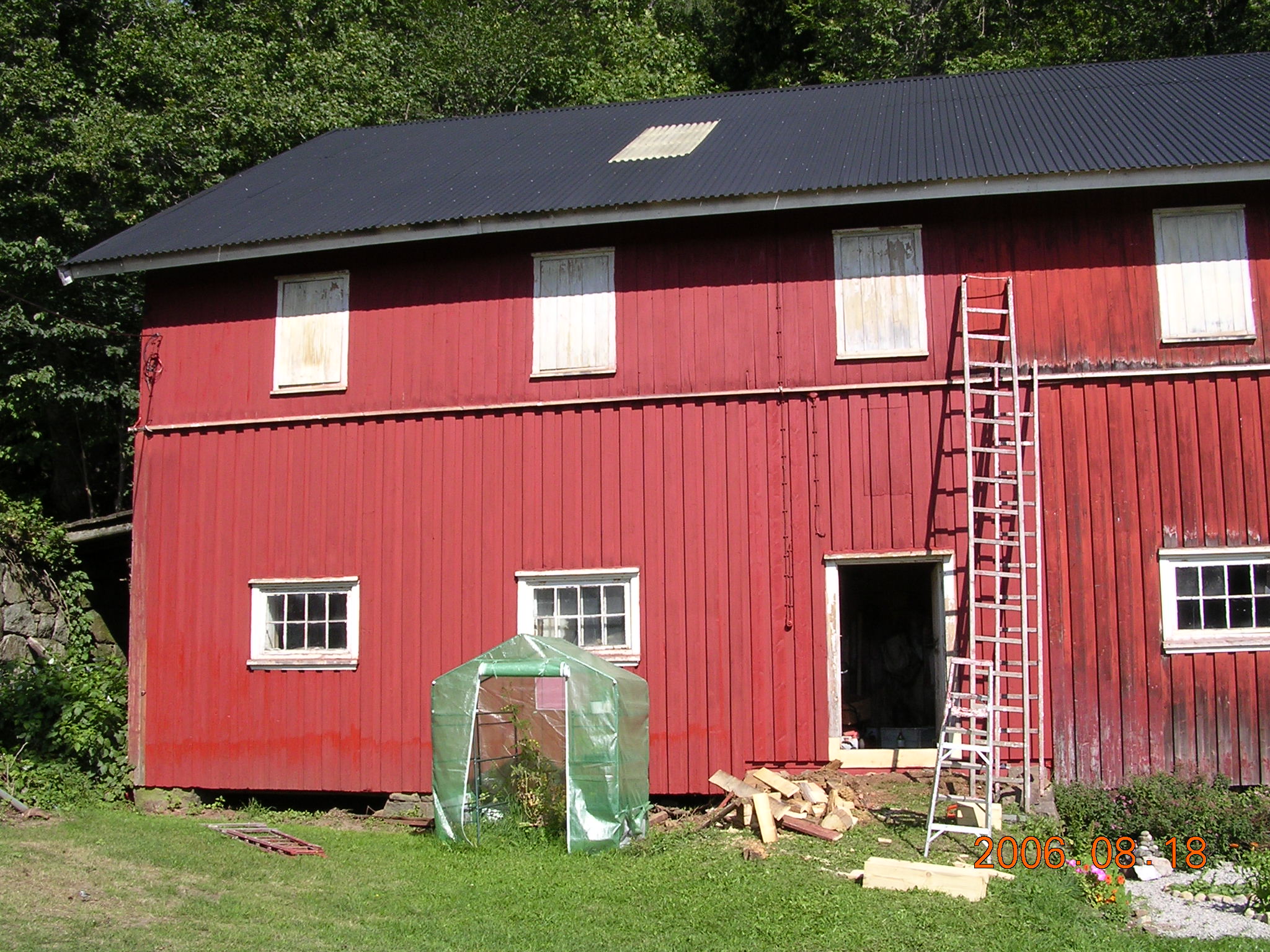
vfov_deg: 37.7
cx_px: 635
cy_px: 476
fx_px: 1394
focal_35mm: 38
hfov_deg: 49.0
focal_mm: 5.8
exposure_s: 1/223
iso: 100
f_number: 5.6
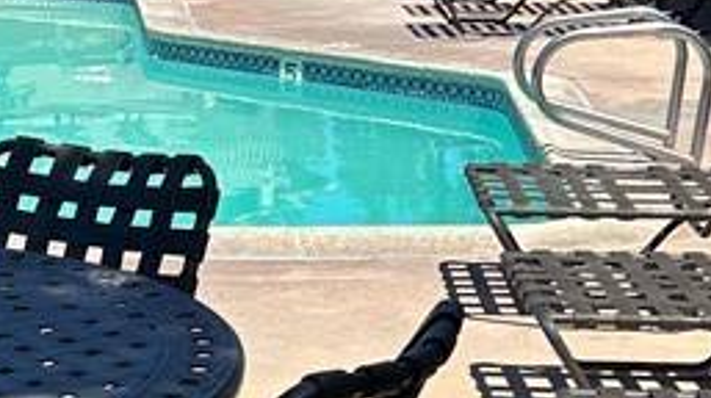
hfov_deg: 18.4
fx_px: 2128
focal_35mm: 113
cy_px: 312
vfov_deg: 10.7
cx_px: -30
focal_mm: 5.7
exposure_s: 1/3460
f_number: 1.5
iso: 50
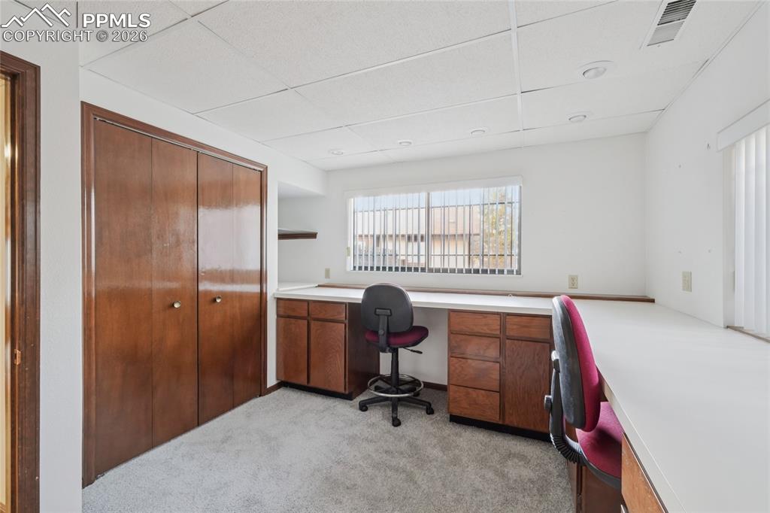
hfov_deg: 100.4
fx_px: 321
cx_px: 385
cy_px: 256
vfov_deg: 77.3
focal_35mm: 15
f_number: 8
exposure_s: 1.3
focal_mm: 10
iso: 800
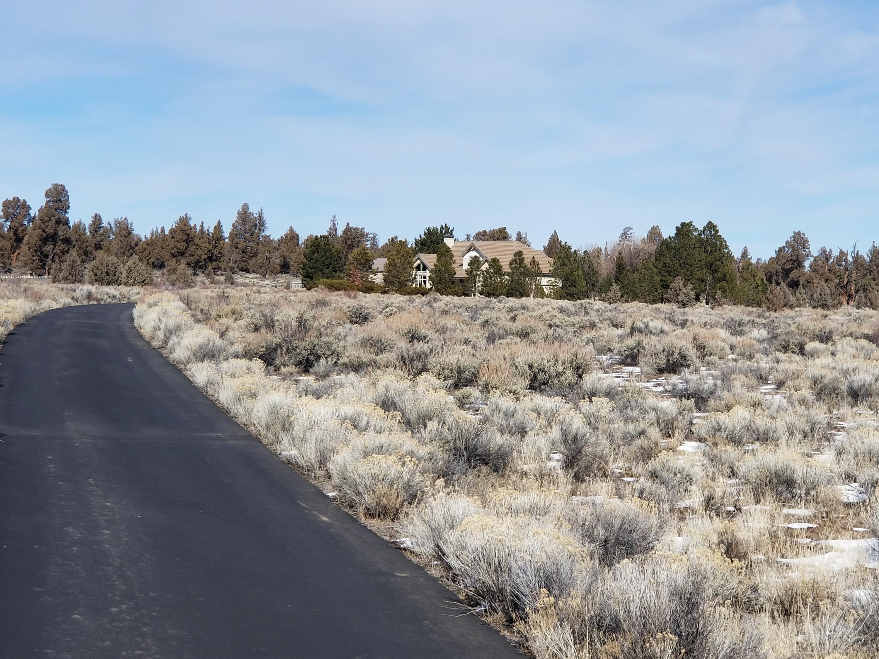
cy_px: 330
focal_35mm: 52
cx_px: 440
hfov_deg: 36.8
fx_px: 1320
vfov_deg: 28.0
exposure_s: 1/1196
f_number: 2.4
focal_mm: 6
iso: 25
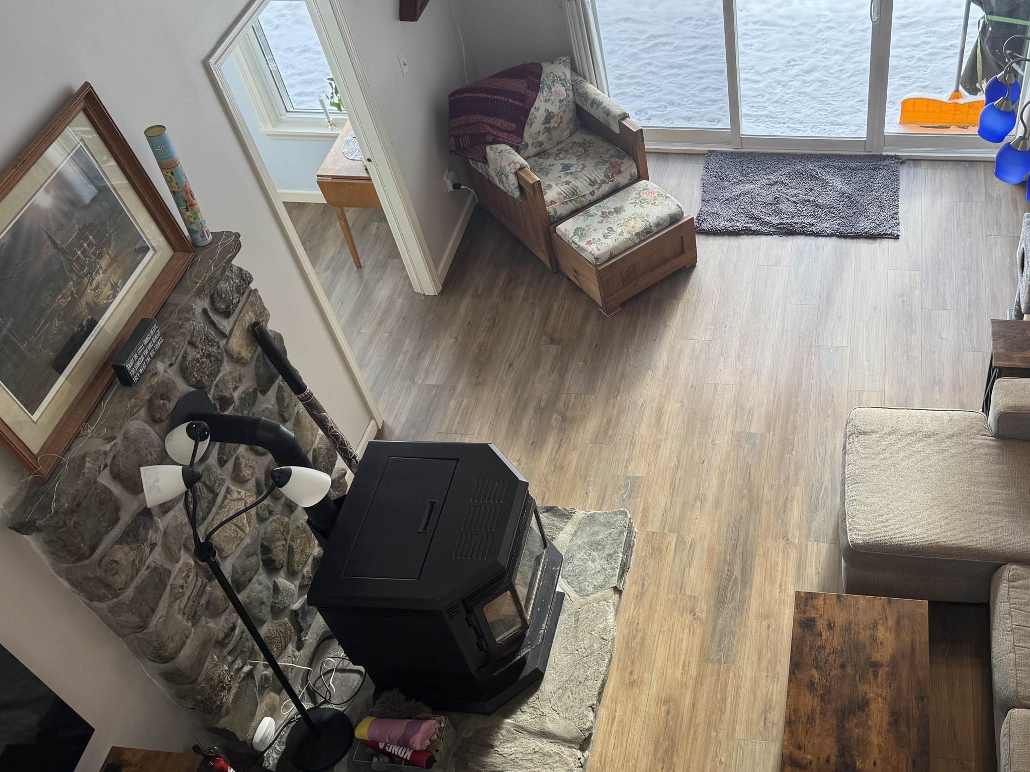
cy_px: 360
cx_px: 739
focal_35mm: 36
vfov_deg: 39.6
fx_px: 1071
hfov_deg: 49.8
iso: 50
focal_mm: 6.76
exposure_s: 1/135
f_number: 1.78
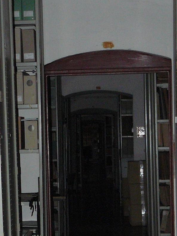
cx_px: 89
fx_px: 852
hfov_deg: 11.9
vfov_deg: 15.6
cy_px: 202
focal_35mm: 125
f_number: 2.8
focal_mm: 8.2
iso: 250
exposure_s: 1/30
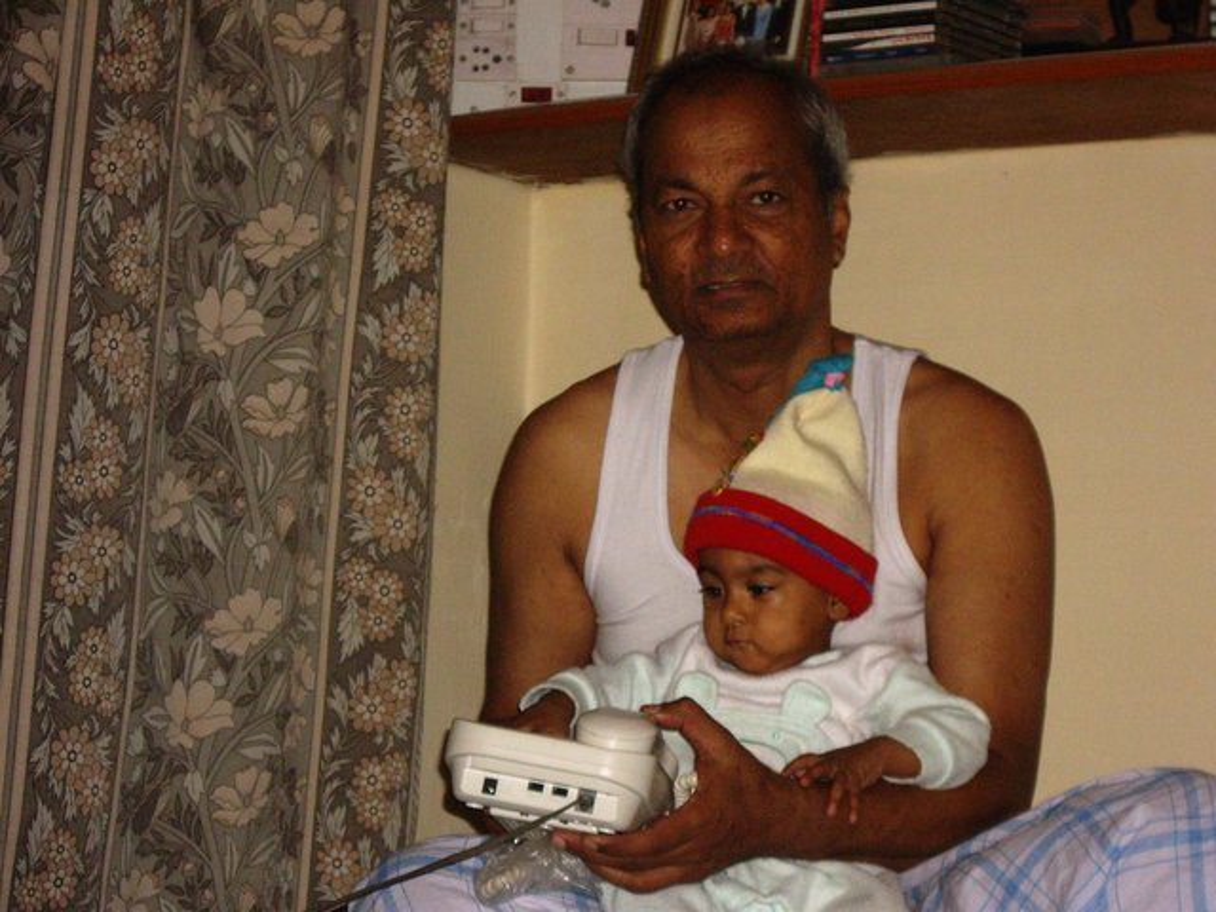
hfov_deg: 17.3
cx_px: 608
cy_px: 456
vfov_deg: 13.0
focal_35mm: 114
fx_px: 4005
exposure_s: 1/125
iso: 200
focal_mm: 18.6
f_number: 5.2
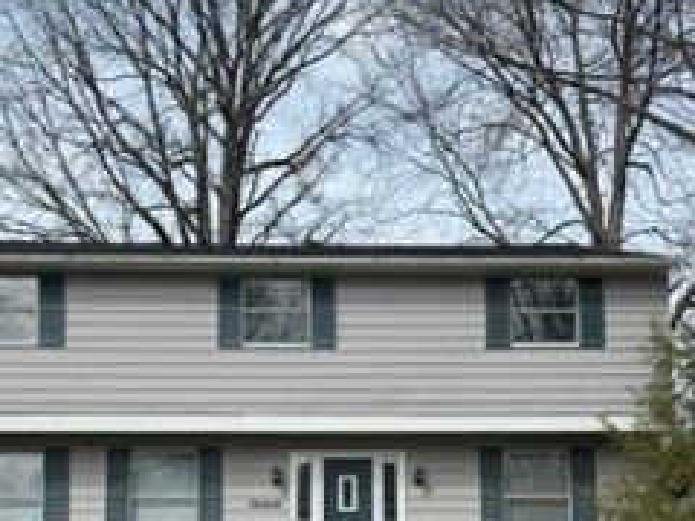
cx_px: 284
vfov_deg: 28.3
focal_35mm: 50
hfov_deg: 38.1
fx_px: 1004
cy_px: 439
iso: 80
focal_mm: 6.76
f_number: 1.78
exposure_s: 1/4673
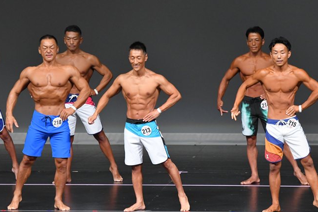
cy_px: 123
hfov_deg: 6.4
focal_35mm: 324
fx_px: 2860
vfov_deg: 4.2
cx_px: 173
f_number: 5.6
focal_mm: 180
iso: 4000
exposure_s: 1/400
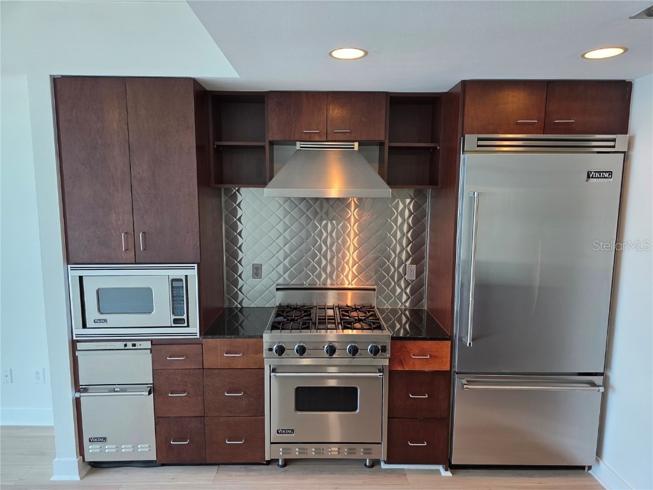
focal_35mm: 23
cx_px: 326
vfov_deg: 58.9
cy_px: 245
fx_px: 434
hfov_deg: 73.9
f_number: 1.7
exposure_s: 1/120
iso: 125
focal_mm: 6.3
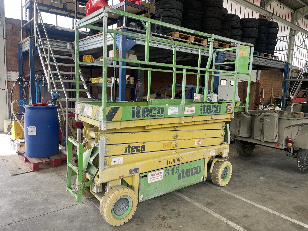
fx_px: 222
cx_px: 154
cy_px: 116
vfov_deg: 54.9
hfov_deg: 69.4
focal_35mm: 25
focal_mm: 5.1
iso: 32
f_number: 1.6
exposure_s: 1/186
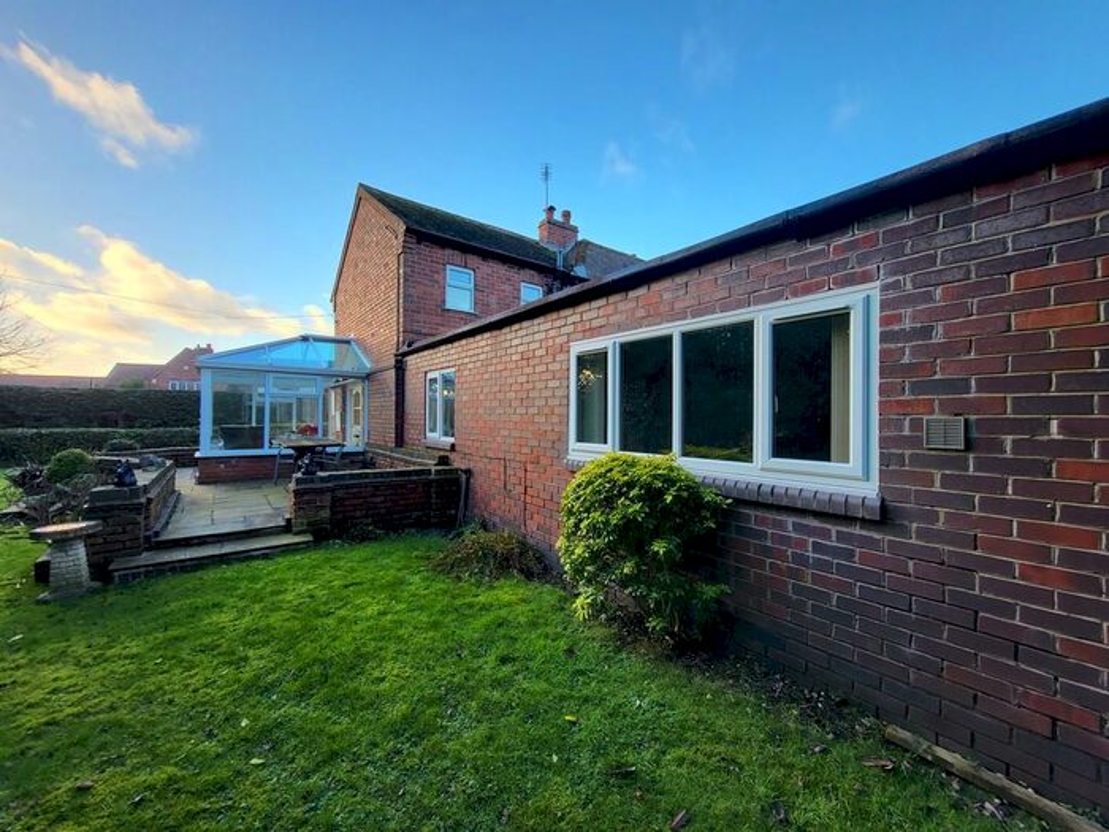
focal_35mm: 13
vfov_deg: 89.9
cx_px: 554
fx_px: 416
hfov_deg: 106.2
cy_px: 416
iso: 32
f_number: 2.2
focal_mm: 1.74
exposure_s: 1/100
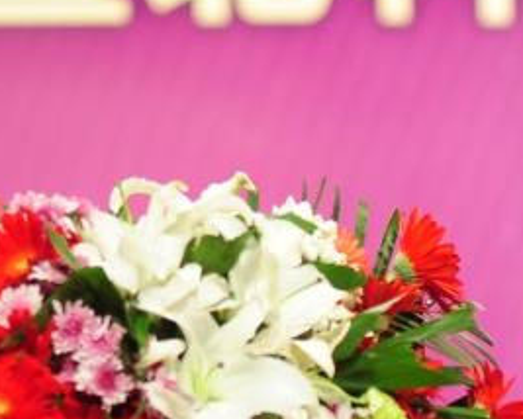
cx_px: -74
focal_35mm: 485
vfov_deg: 3.2
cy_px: 89
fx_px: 7513
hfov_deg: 4.0
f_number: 4
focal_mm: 135
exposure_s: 1/250
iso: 1600
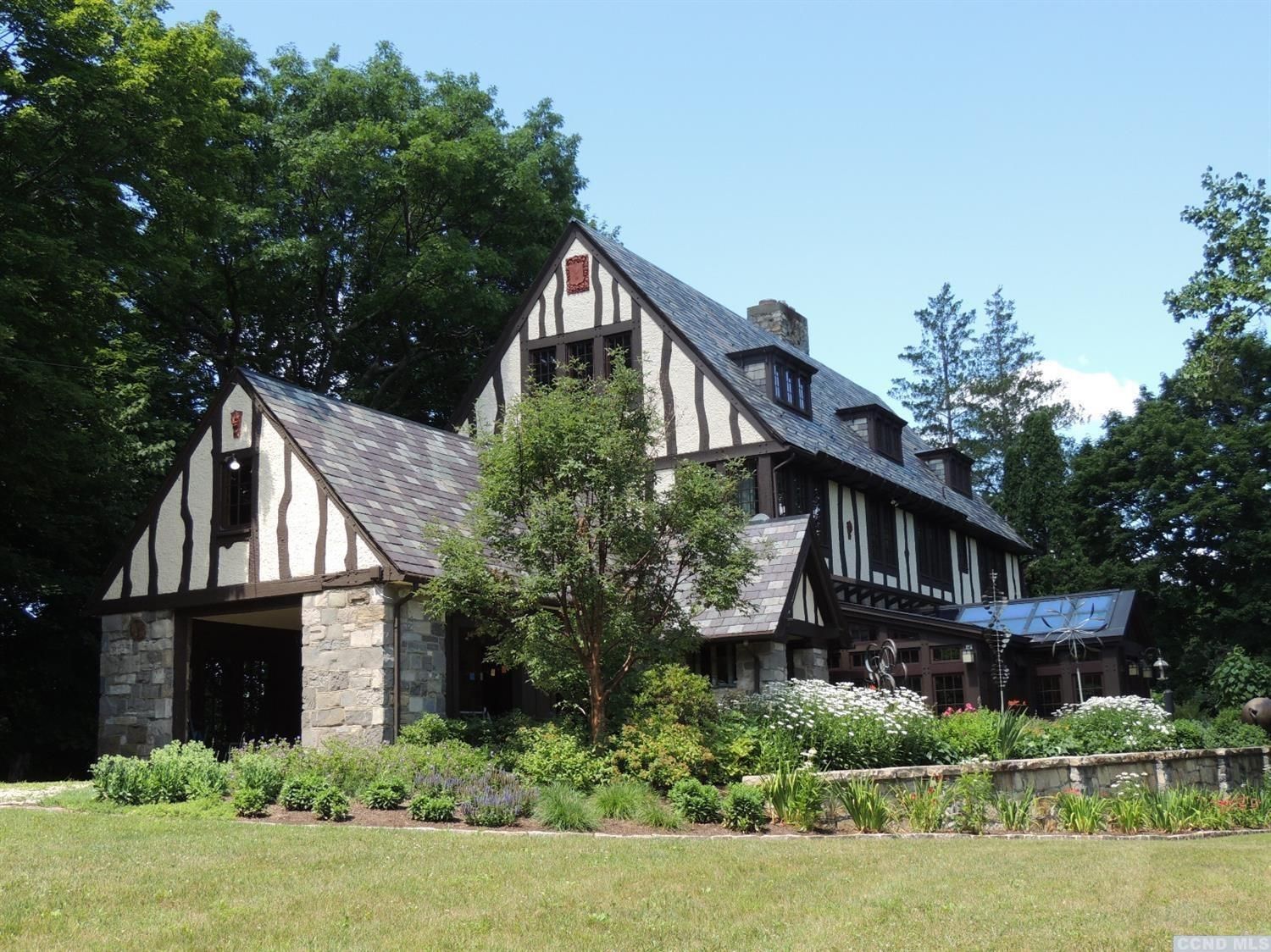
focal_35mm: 40
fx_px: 1468
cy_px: 476
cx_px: 636
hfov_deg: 46.8
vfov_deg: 35.9
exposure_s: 1/400
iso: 100
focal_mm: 7.1
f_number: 3.3
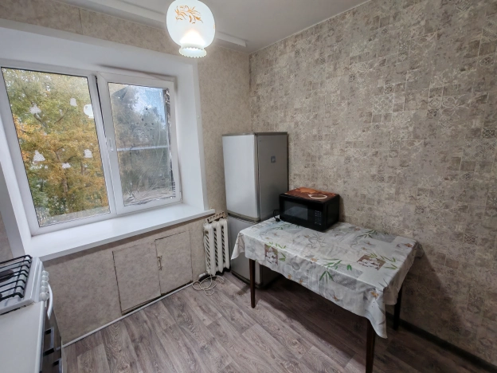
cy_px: 186
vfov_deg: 78.1
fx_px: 230
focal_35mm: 16
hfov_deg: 94.5
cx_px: 248
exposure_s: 1/30
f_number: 2.2
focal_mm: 1.96
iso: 100
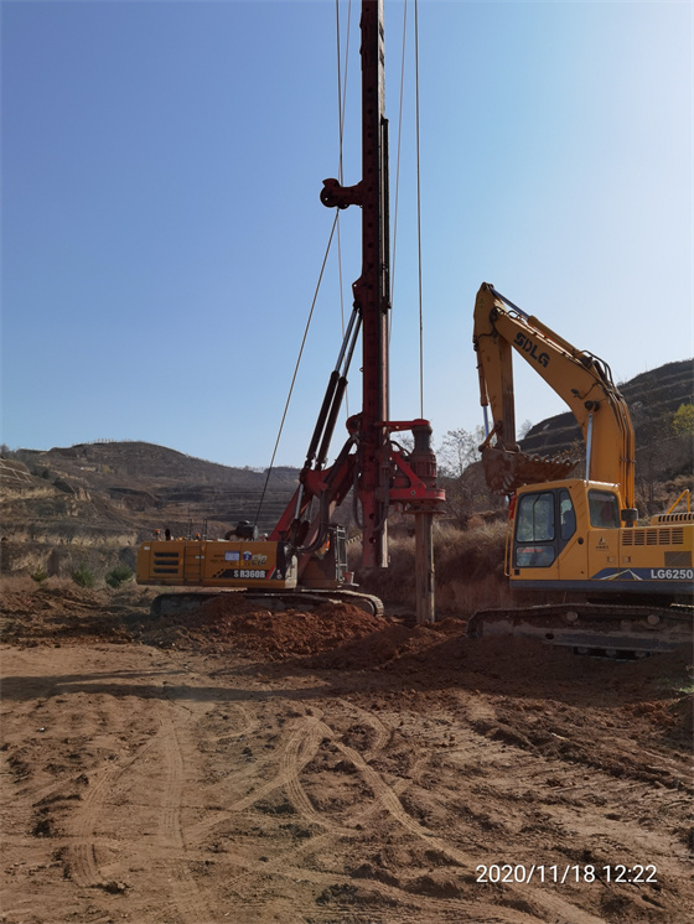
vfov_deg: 65.3
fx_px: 721
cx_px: 347
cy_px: 462
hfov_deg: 51.4
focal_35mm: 27
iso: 50
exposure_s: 1/7576
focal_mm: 6.71
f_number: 1.9
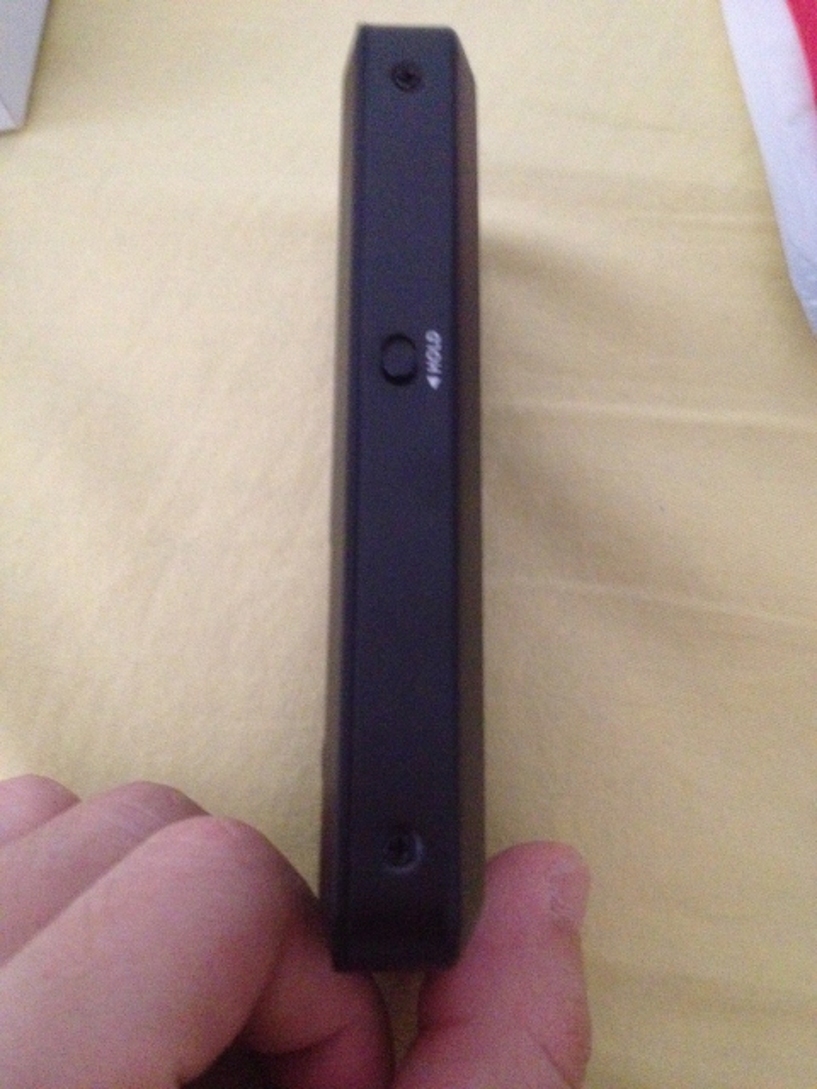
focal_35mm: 35
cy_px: 544
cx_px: 408
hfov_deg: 40.7
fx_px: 1101
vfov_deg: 52.6
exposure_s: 1/15
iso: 800
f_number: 2.4
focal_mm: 4.28
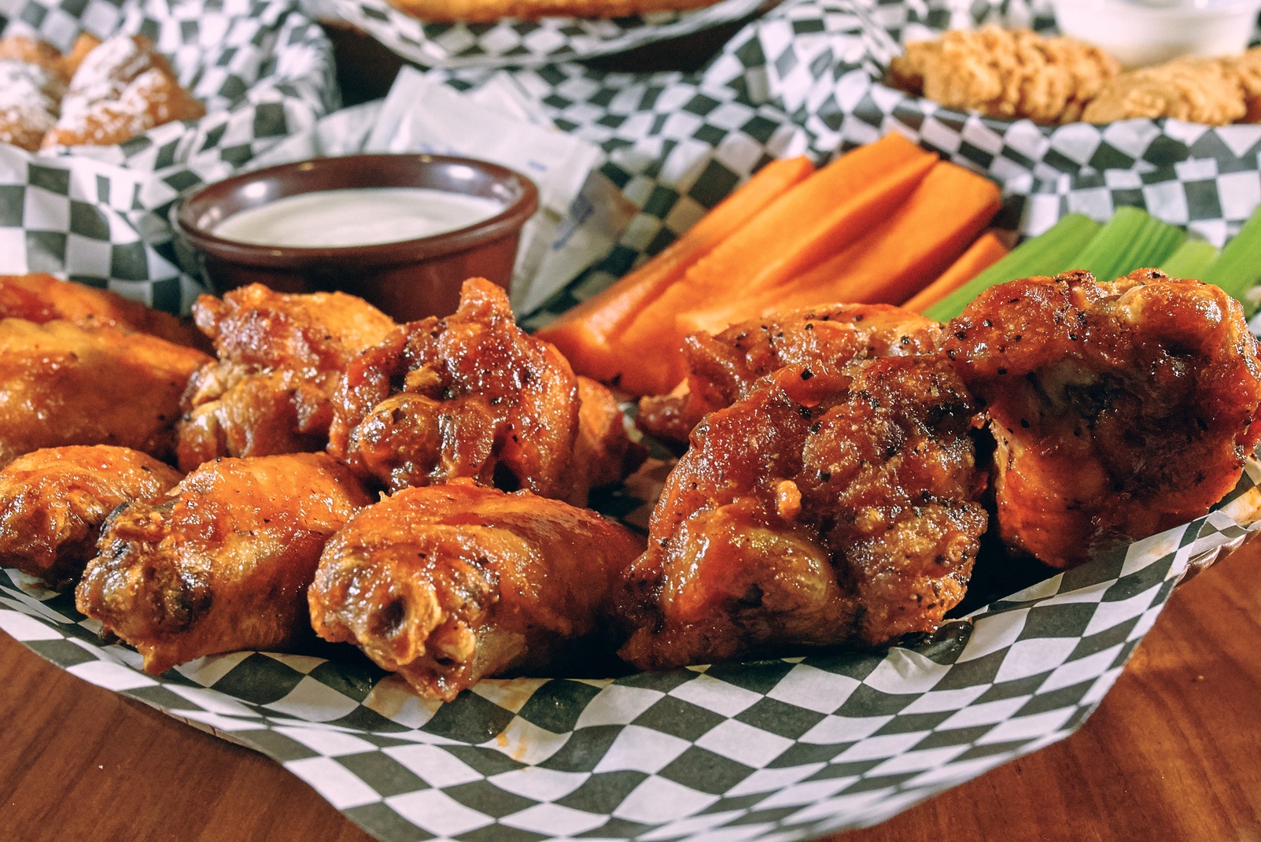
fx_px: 1822
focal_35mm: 52
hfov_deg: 38.2
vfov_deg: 26.0
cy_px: 421
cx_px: 630
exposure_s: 1/125
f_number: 10
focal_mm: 35
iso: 2000
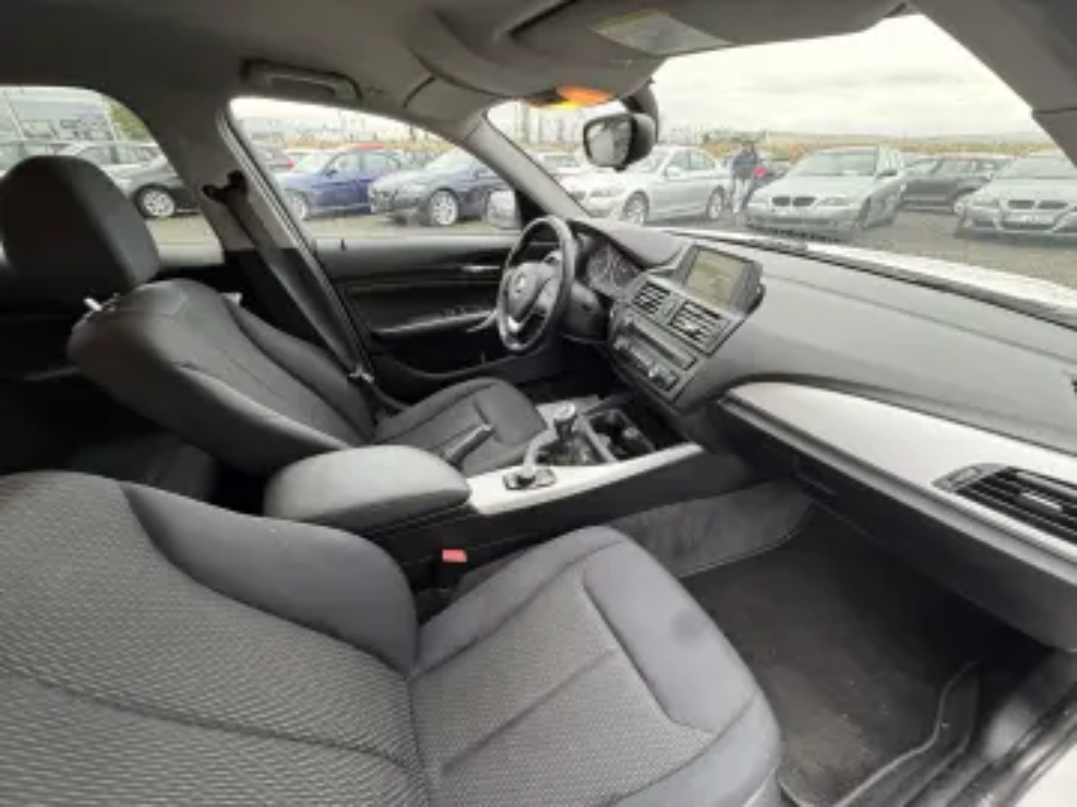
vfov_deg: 85.7
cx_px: 538
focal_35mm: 14
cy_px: 404
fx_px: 436
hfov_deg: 102.1
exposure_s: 1/60
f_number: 2.2
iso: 400
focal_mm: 2.22
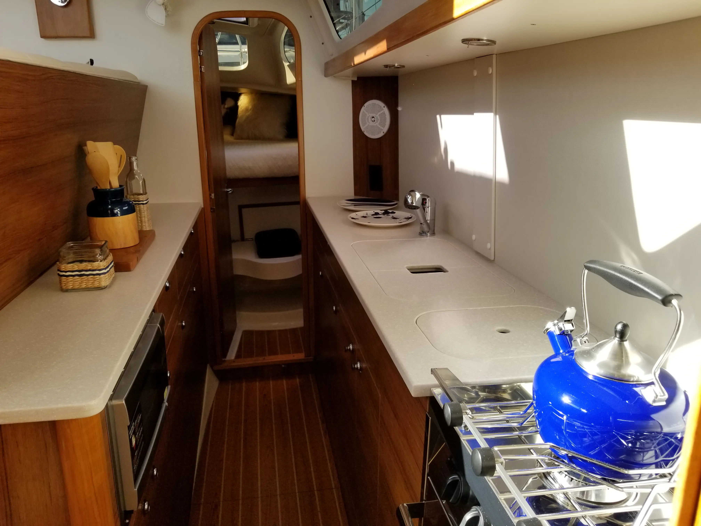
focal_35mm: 26
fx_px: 527
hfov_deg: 67.3
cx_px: 350
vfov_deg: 53.1
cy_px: 263
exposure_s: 1/376
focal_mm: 4.25
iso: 50
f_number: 1.7
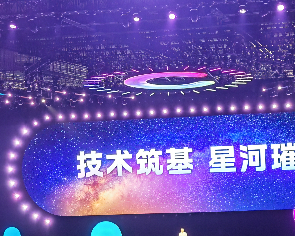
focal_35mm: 108
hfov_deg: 17.7
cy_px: 172
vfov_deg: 14.2
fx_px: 943
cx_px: 189
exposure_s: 1/33
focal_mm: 8.67
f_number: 2.4
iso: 1250
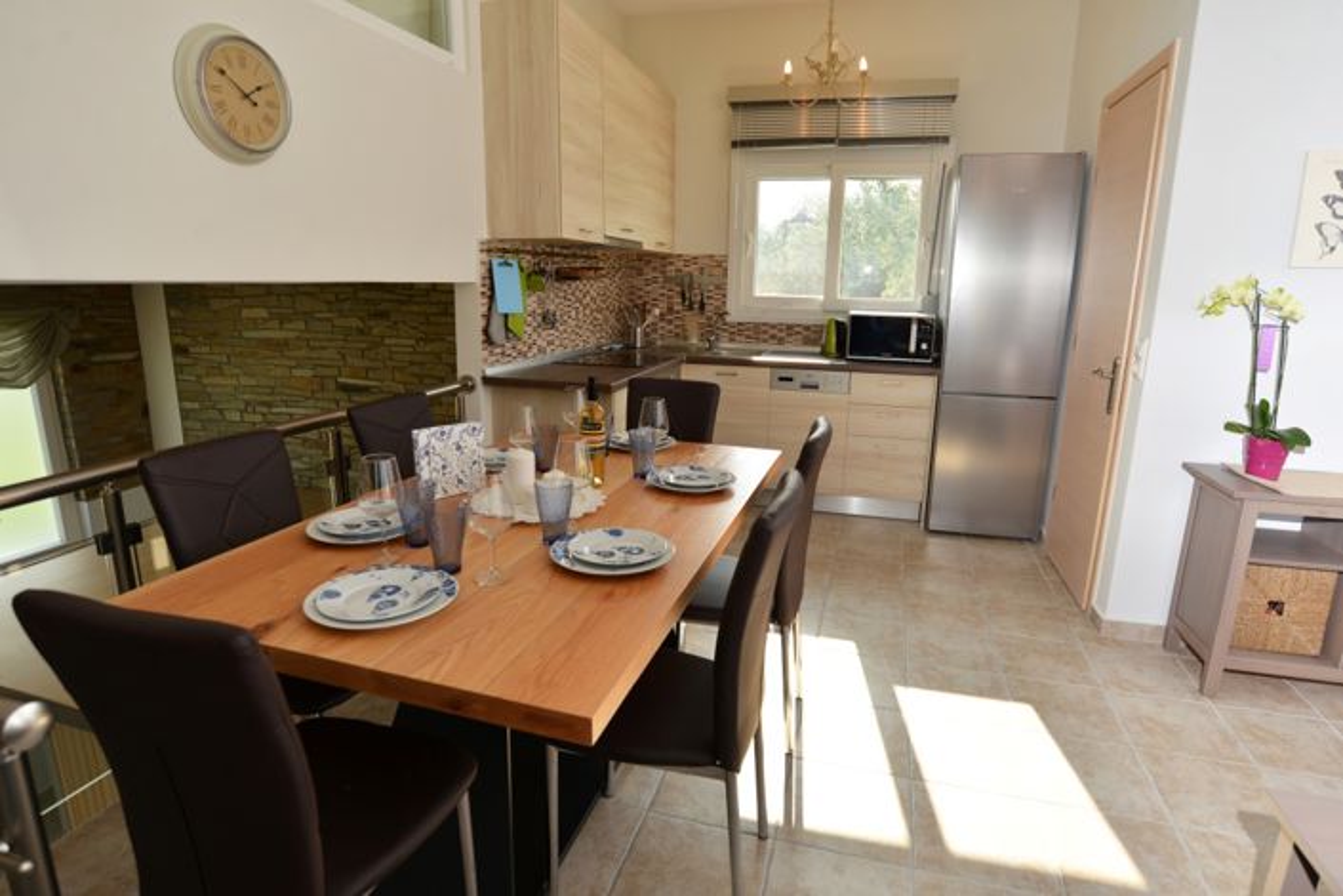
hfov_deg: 86.9
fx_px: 709
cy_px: 448
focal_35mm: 19
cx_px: 672
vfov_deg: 64.6
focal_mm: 19
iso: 125
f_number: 4.5
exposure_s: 1/200
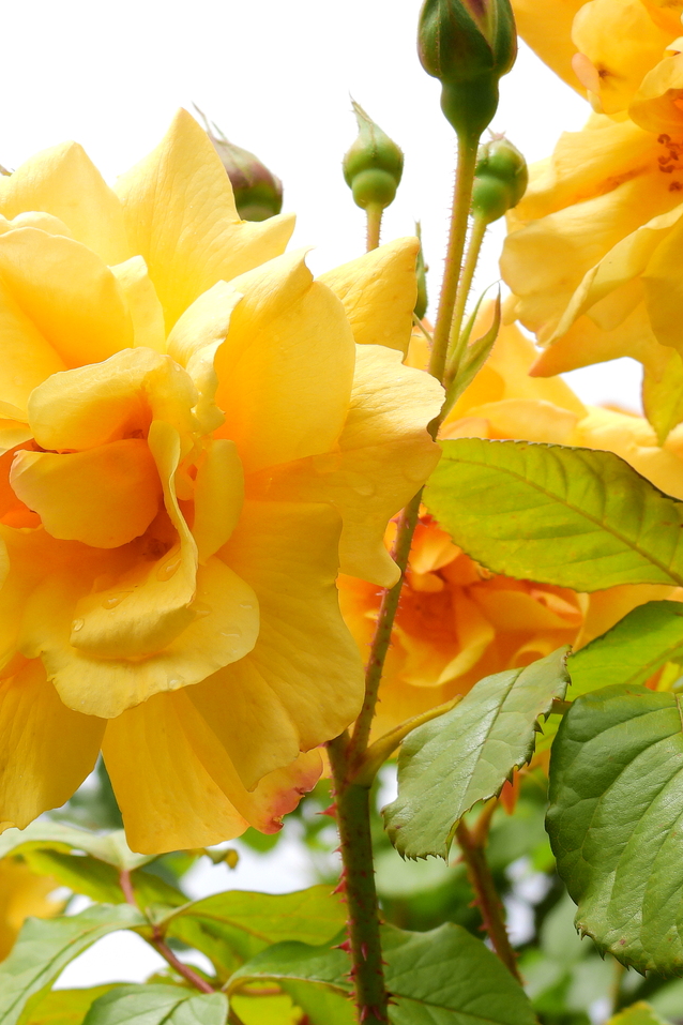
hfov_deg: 8.6
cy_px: 512
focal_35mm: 160
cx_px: 92
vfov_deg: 12.8
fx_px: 4553
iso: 100
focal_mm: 20.5
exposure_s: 1/800
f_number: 4
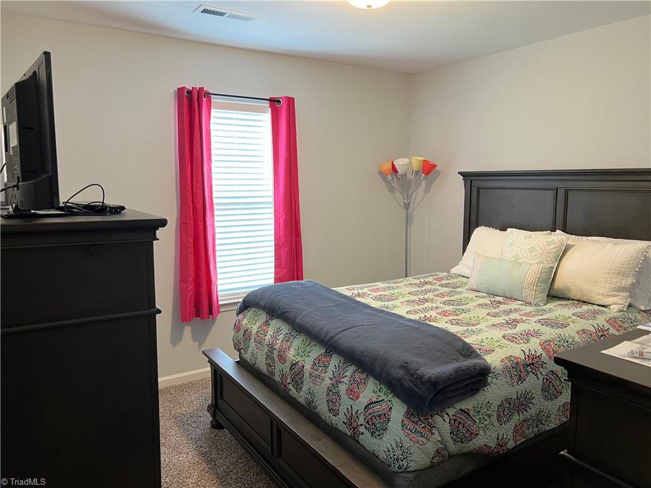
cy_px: 244
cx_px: 326
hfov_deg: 67.3
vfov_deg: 53.1
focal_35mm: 26
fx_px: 489
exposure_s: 1/60
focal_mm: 5.7
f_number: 1.5
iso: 125
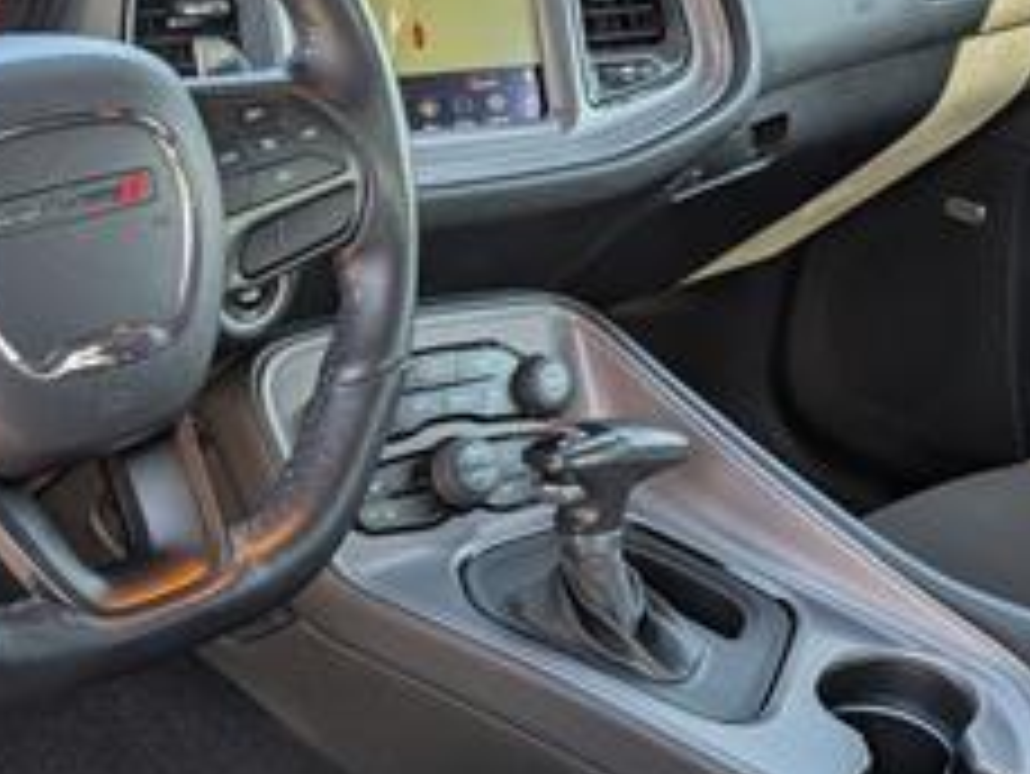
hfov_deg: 28.9
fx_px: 1995
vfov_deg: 21.3
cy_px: 747
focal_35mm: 67
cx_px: 436
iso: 29
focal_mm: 6.9
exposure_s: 1/71.9
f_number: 1.68
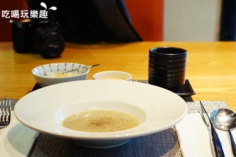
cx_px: 102
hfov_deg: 30.0
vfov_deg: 20.3
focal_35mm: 67
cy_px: 101
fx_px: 439
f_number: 4.5
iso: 800
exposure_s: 1/60
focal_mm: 52
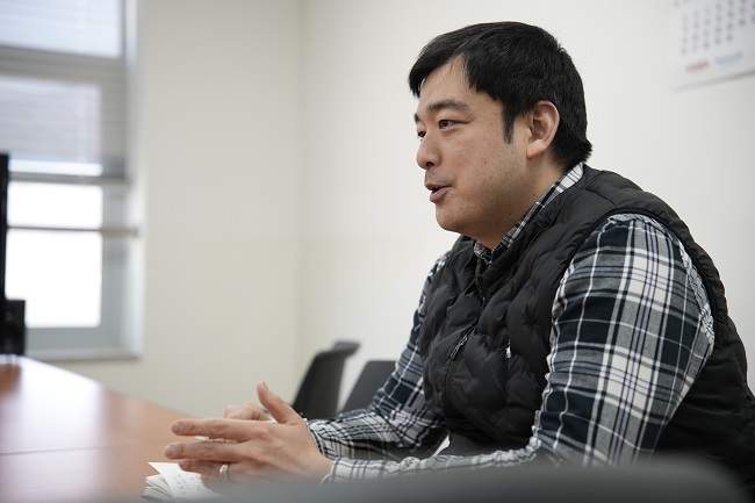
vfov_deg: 22.2
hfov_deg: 32.9
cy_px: 252
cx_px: 378
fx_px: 1279
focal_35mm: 61
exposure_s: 1/125
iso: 400
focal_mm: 61
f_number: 2.8
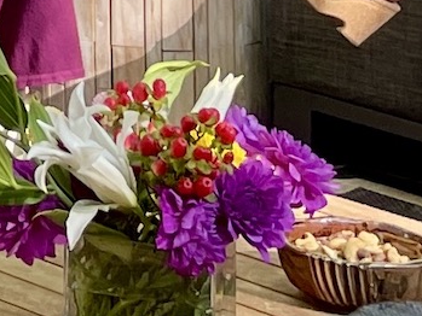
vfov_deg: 9.3
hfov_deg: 11.5
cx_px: -576
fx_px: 1744
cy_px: -443
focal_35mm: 143
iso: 40
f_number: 1.6
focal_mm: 4.2
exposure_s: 1/121
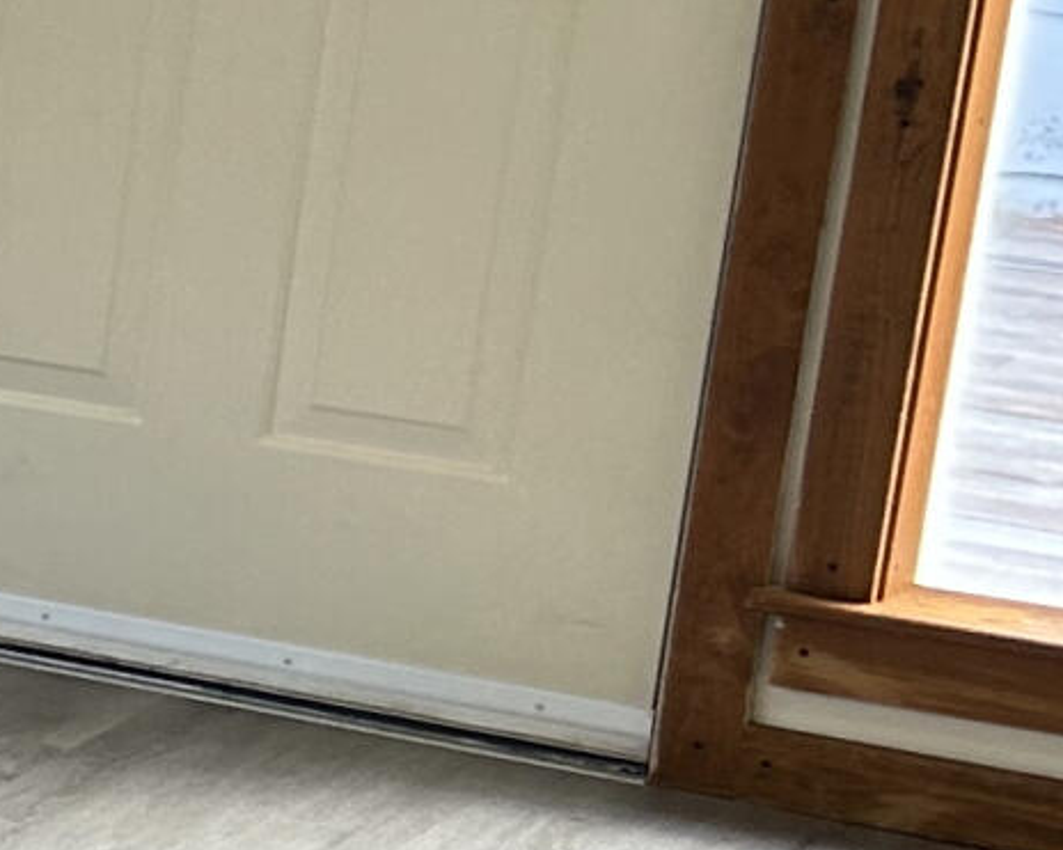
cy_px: 559
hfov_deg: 9.2
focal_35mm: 164
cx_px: -2206
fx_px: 5158
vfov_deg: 9.4
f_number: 1.5
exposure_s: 1/120
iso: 64
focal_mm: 5.7
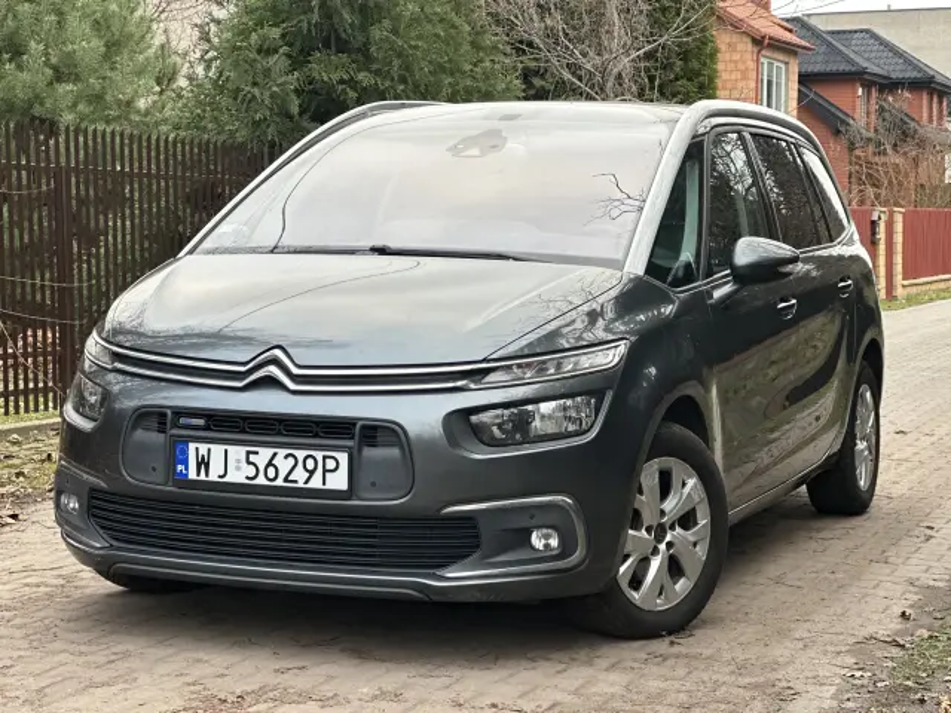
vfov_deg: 19.1
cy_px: 356
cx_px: 476
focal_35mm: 77
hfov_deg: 25.3
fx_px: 2115
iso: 250
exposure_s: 1/97
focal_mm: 9
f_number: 2.8
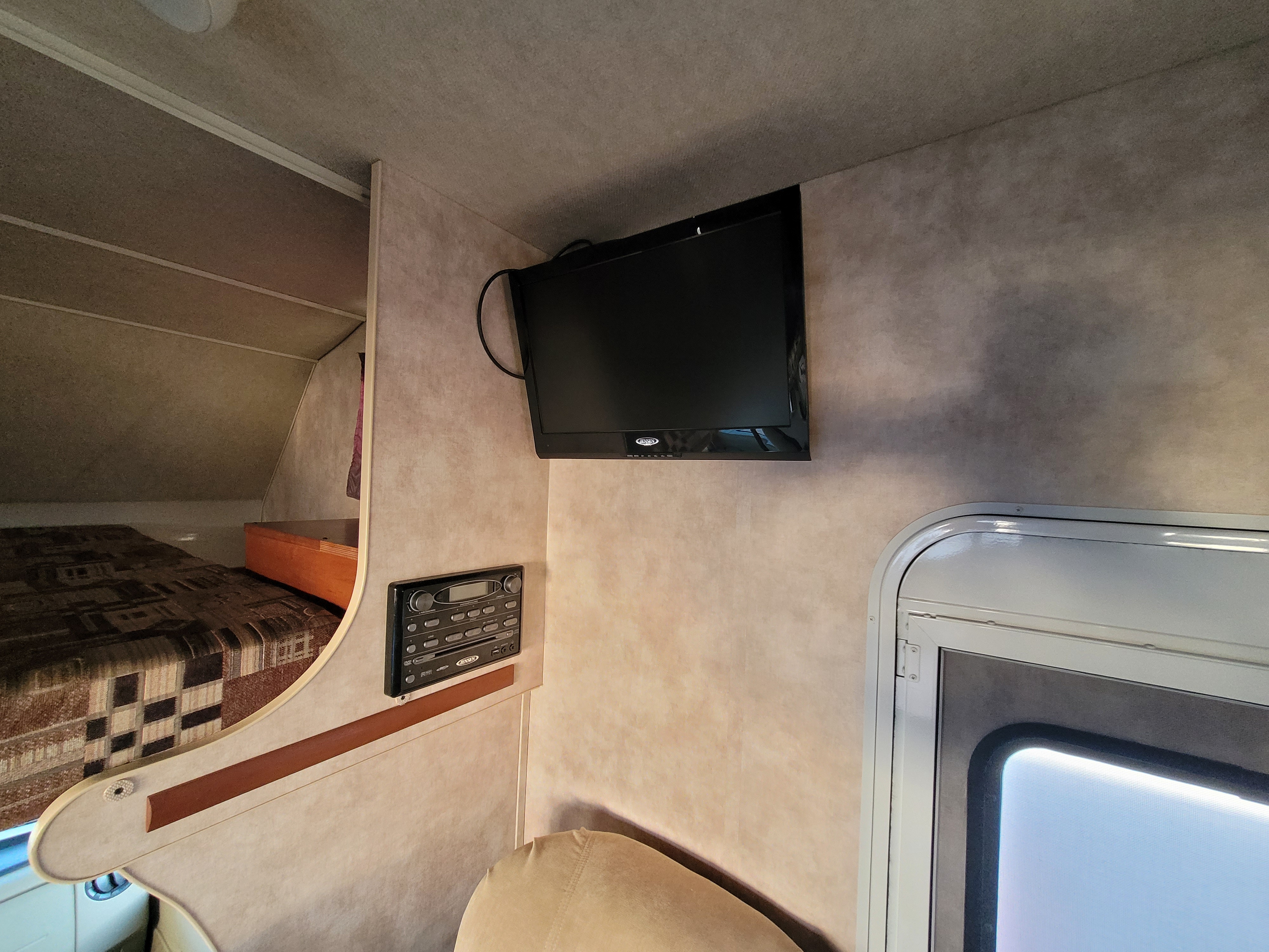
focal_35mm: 13
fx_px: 477
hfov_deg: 106.2
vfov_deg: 89.9
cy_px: 476
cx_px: 634
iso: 320
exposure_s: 1/59
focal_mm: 1.74
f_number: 2.2
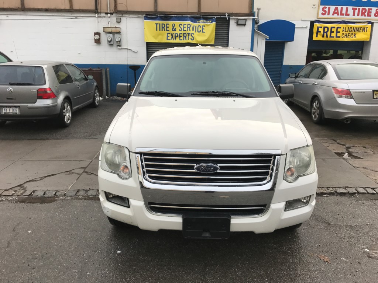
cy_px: 142
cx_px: 189
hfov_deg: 63.4
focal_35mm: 28
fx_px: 306
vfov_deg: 49.7
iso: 20
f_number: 1.8
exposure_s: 1/206
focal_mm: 3.99
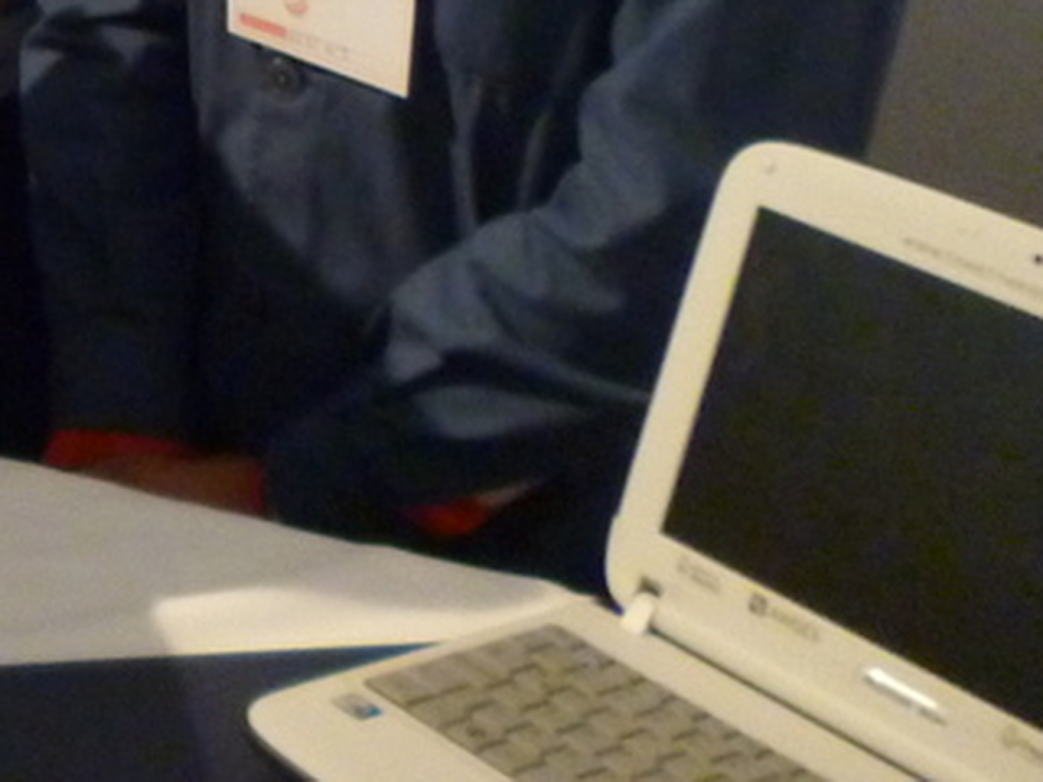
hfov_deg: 15.2
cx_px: -838
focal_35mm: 112
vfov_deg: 12.2
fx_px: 3375
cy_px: -573
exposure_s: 1/13
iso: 400
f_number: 3.1
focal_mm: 5
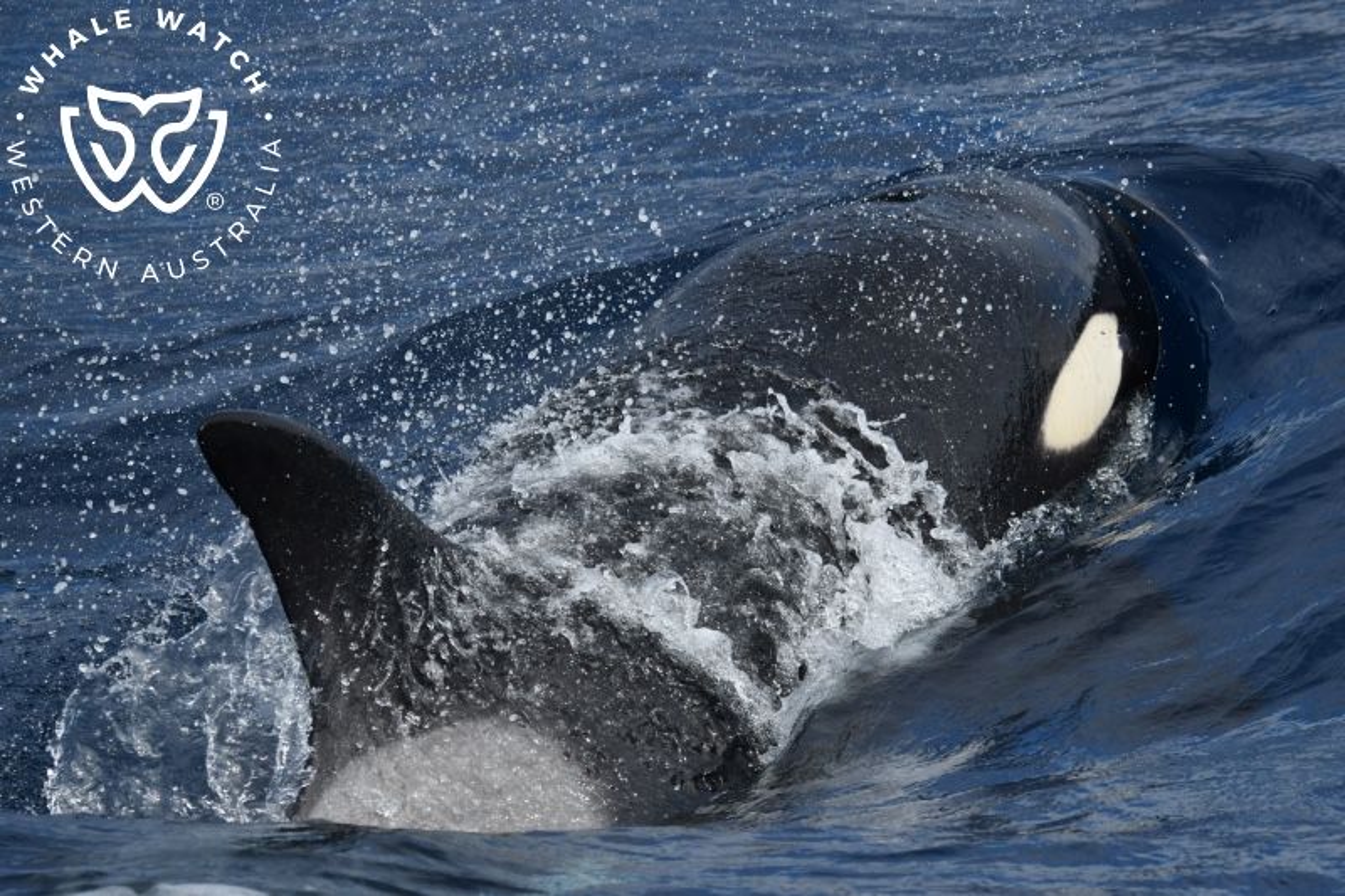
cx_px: 672
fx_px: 9711
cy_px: 448
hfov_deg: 7.9
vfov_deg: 5.3
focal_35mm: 260
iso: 900
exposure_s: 1/8000
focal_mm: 260
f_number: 5.6
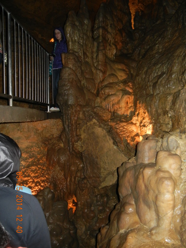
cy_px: 124
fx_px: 215
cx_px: 93
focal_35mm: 30
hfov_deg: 46.8
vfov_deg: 60.0
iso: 400
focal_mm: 5.4
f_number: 3.5
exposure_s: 1/30
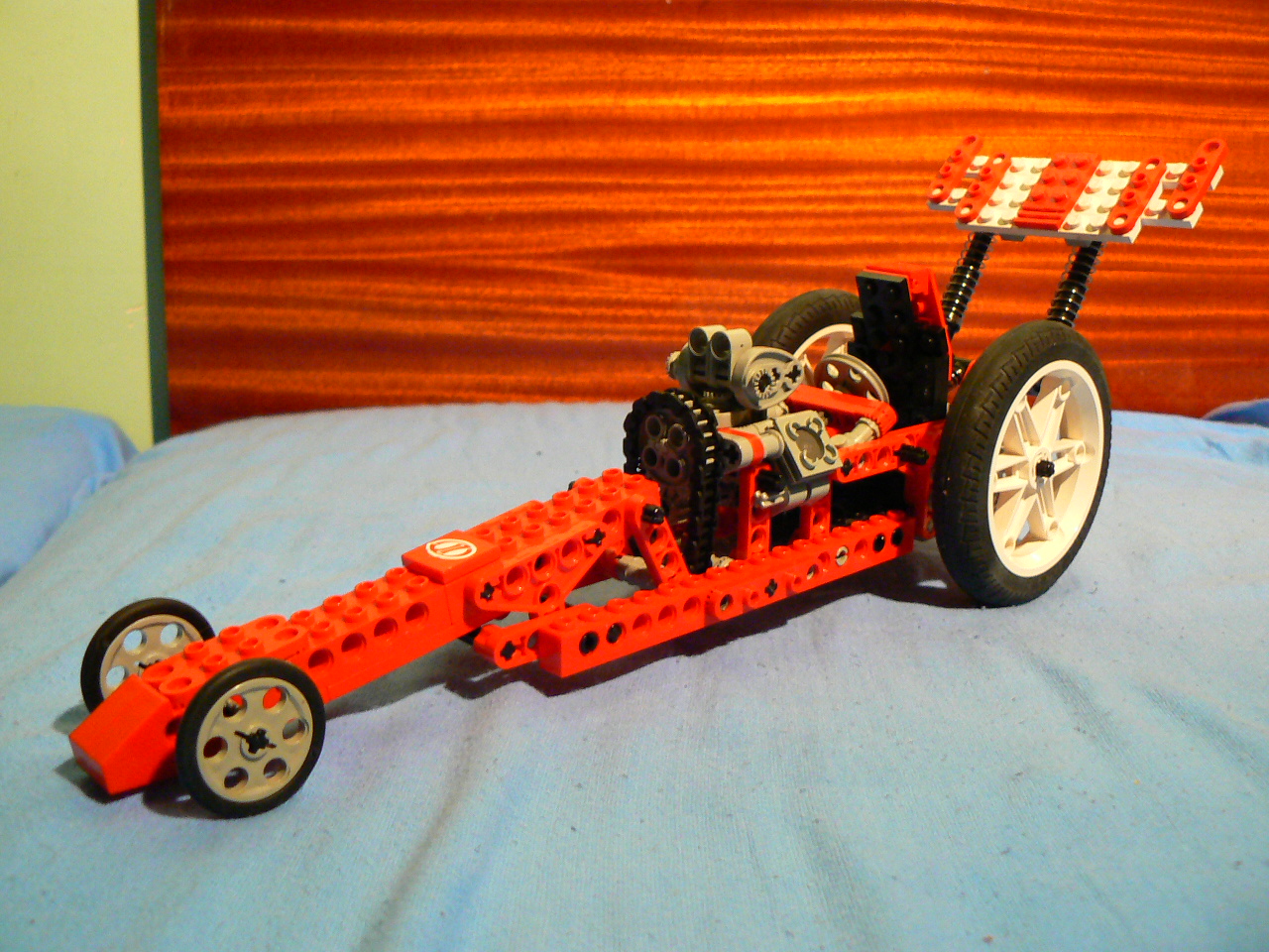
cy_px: 476
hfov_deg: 51.4
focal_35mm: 36
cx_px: 634
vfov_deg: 39.7
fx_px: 1320
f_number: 2.8
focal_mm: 6
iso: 200
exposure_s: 1/6
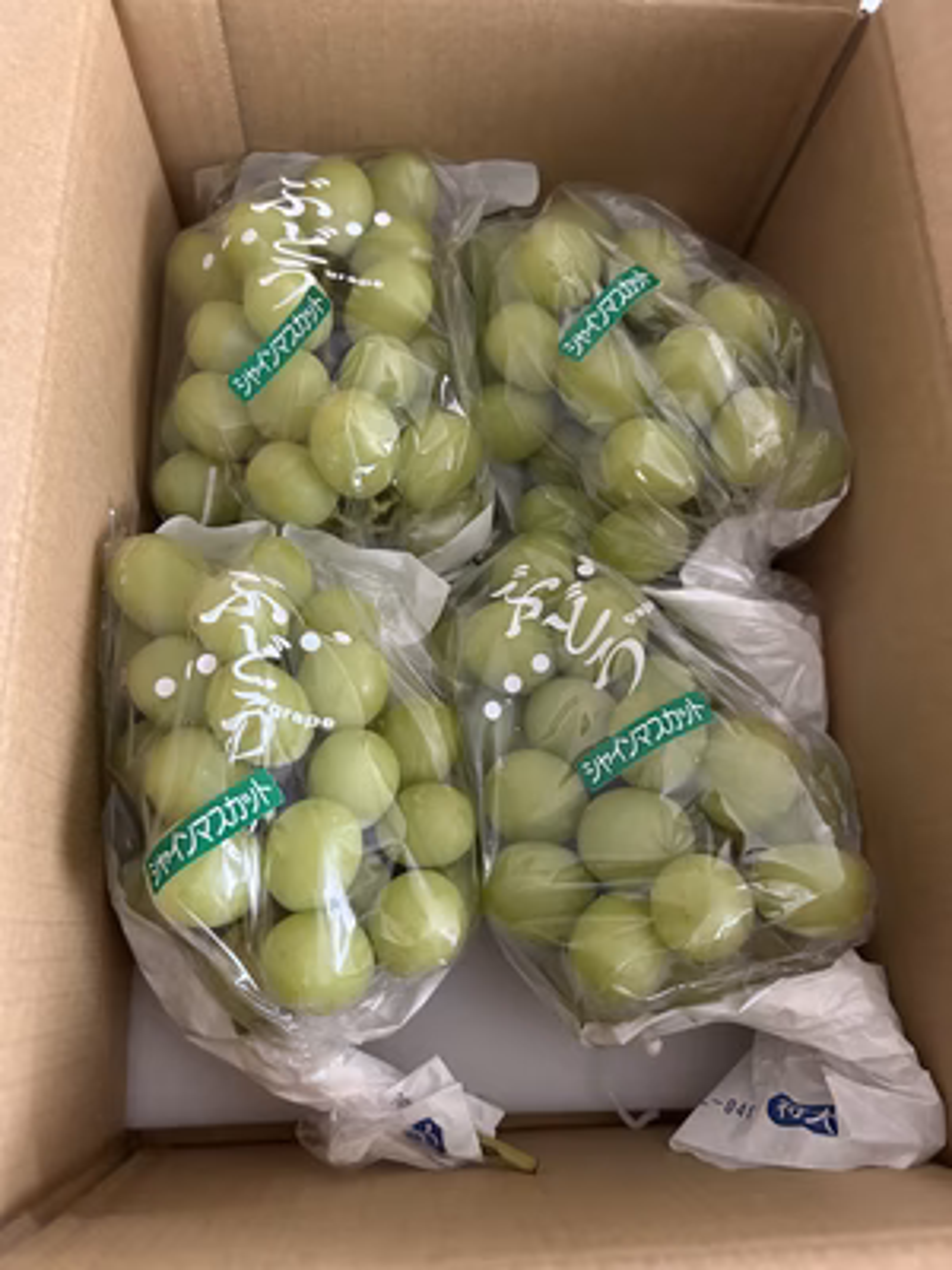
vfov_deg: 67.3
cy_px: 635
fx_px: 953
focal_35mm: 26
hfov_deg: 53.1
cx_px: 476
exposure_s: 1/41
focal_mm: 5.7
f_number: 1.5
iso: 500
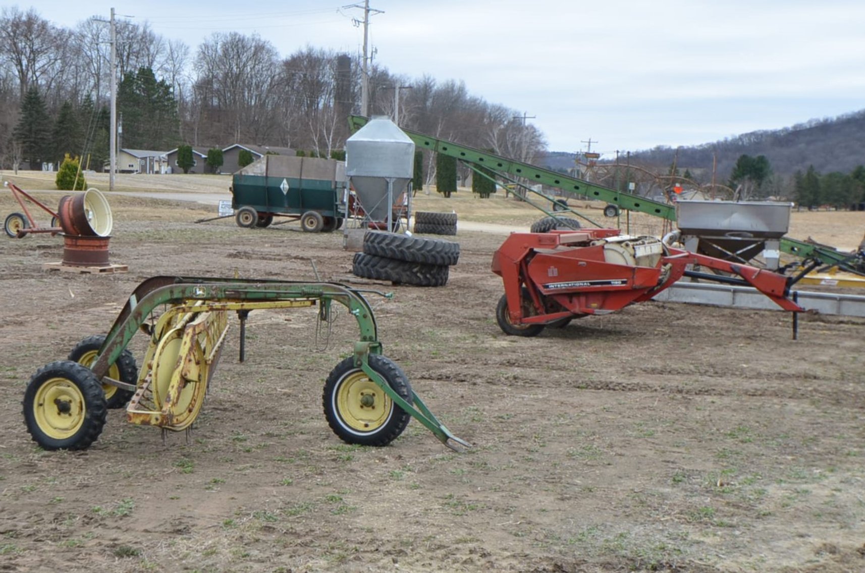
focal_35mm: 36
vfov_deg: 36.7
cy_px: 286
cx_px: 432
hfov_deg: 53.2
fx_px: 863
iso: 200
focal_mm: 24
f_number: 6.3
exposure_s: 1/100
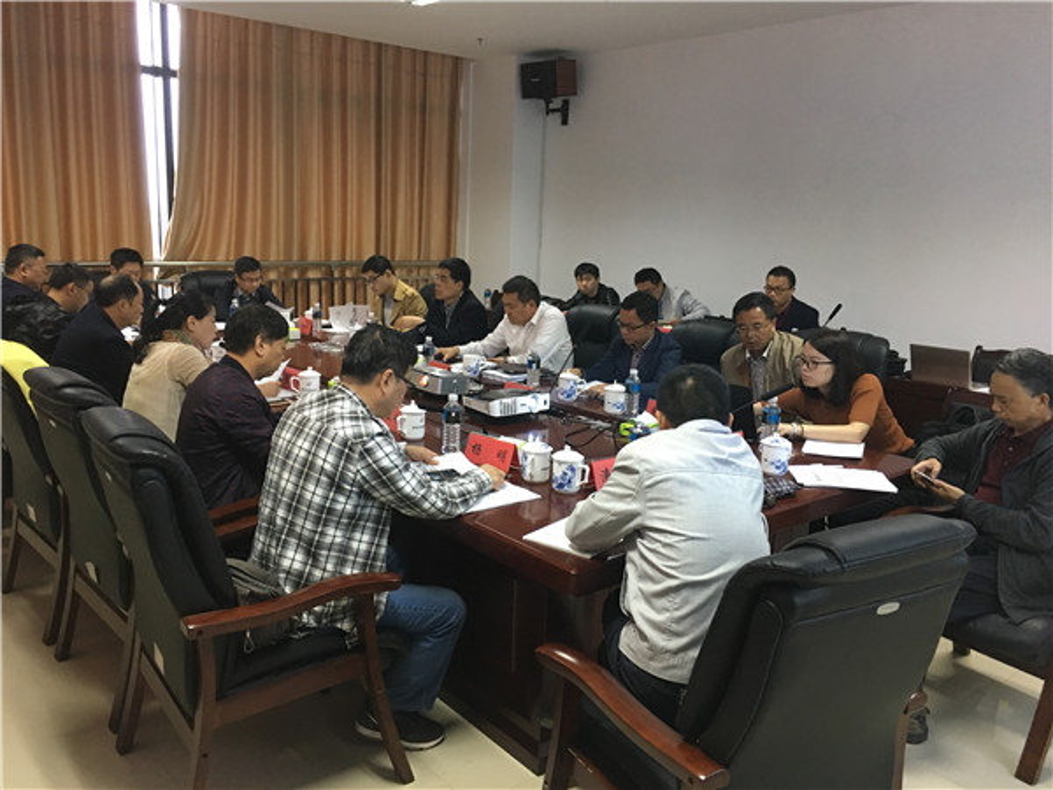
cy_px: 395
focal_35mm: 29
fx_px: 882
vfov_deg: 48.2
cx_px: 526
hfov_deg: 61.7
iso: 100
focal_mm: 4.15
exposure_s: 1/17
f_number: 2.2
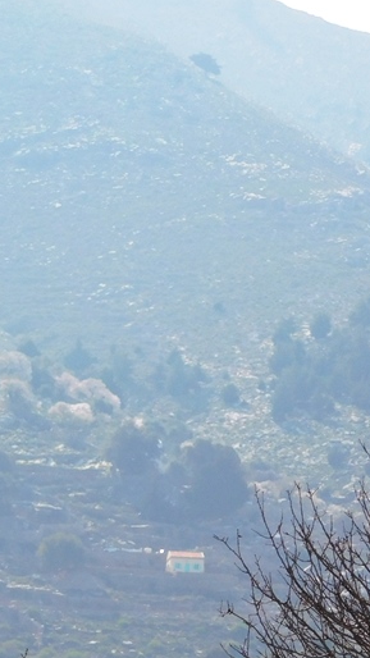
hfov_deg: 3.8
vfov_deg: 6.7
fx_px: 5601
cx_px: 61
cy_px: 479
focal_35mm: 321
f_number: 5.1
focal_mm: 26.3
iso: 125
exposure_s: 1/500
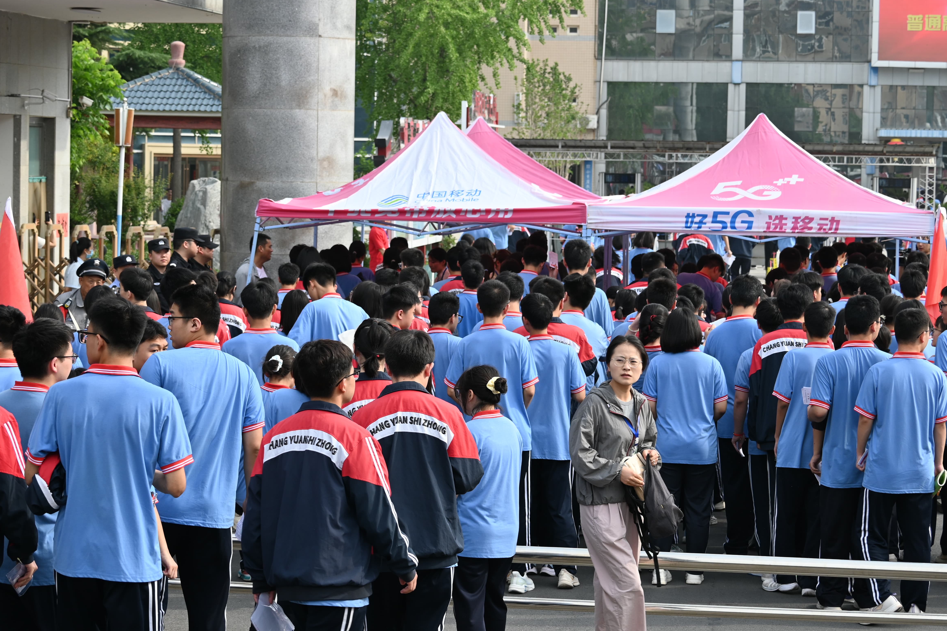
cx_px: 465
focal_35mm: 90
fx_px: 2367
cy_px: 301
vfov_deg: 15.2
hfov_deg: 22.6
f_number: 5.6
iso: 125
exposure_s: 1/250
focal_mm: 50
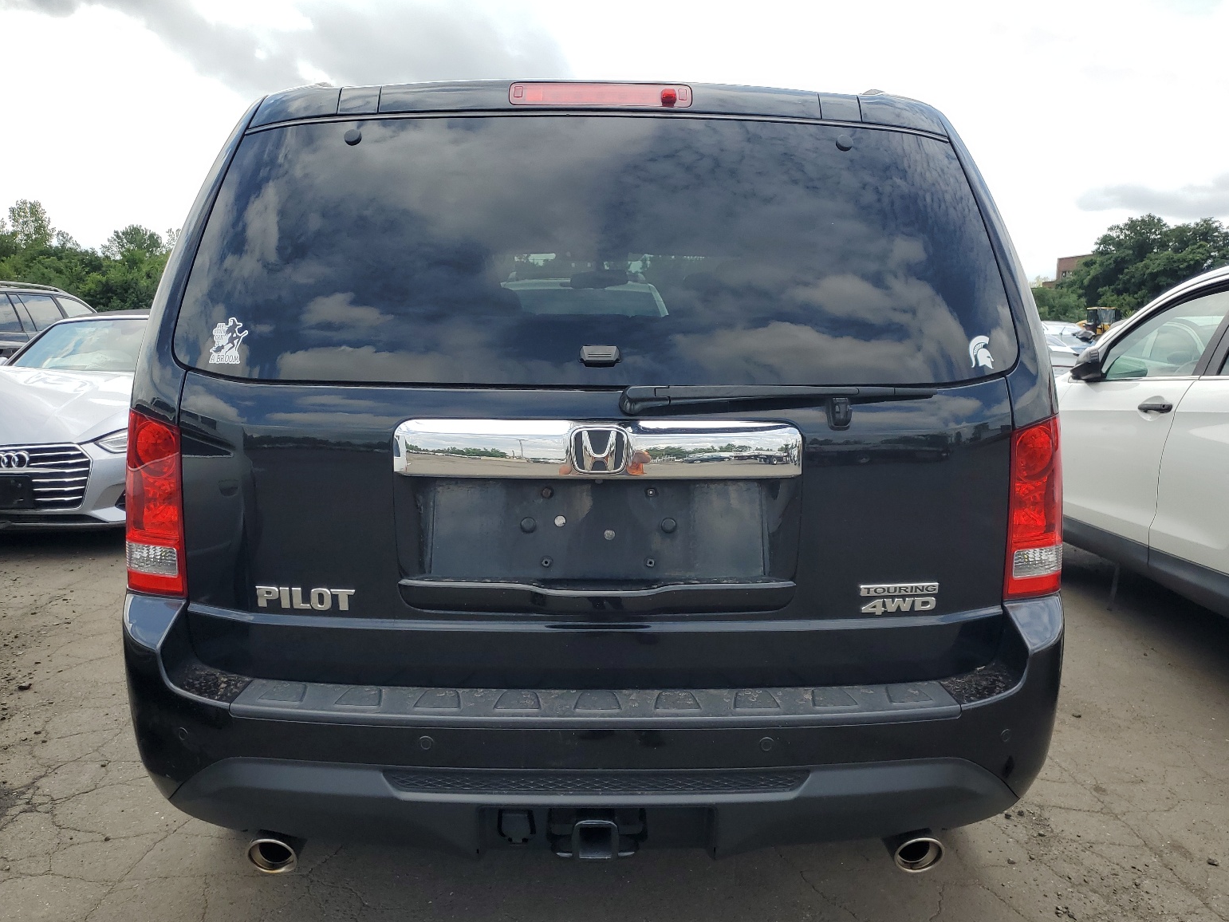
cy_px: 473
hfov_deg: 65.3
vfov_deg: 51.4
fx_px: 959
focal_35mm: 27
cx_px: 605
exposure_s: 1/2000
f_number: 1.5
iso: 50
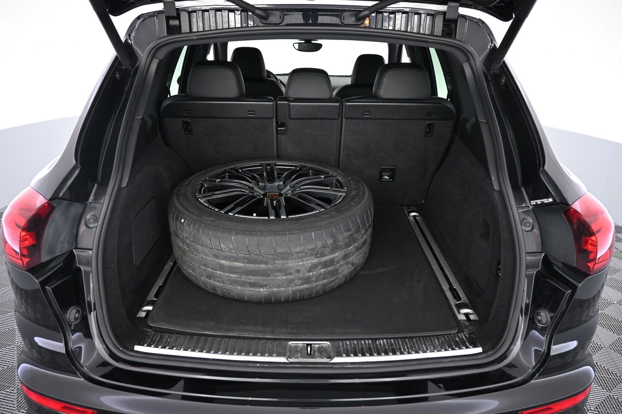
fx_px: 415
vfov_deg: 53.1
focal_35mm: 24
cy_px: 207
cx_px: 311
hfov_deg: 73.7
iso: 1400
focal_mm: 16
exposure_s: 1/30
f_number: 3.5
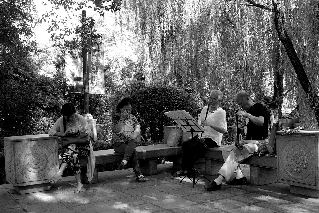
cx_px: 160
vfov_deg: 36.9
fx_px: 319
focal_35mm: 36
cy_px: 106
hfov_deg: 53.1
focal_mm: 24
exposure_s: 1/250
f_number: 2.8
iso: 250
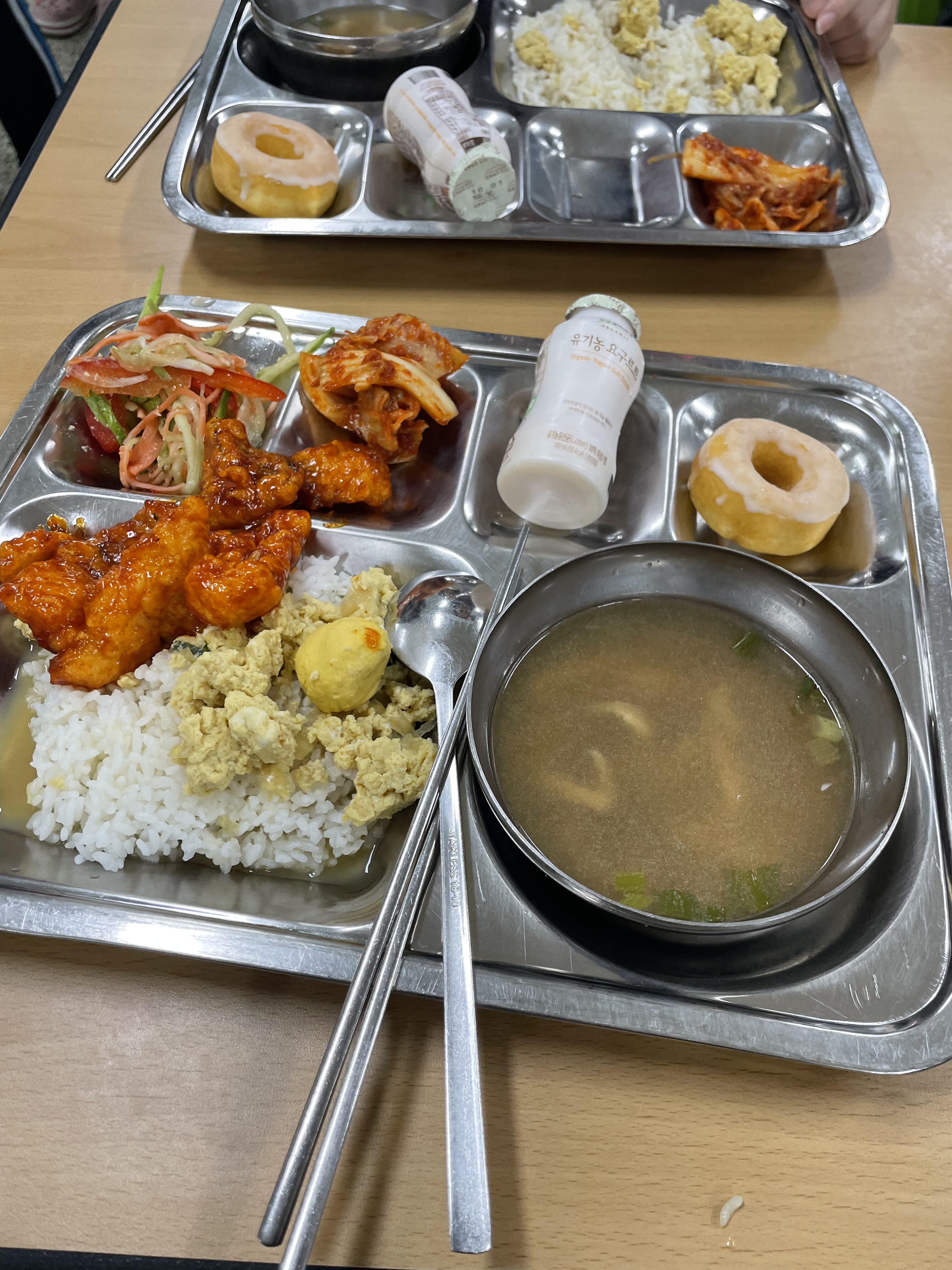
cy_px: 635
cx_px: 476
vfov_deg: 67.3
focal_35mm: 26
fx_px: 953
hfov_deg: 53.1
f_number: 1.6
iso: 125
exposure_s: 1/120
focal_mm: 4.2
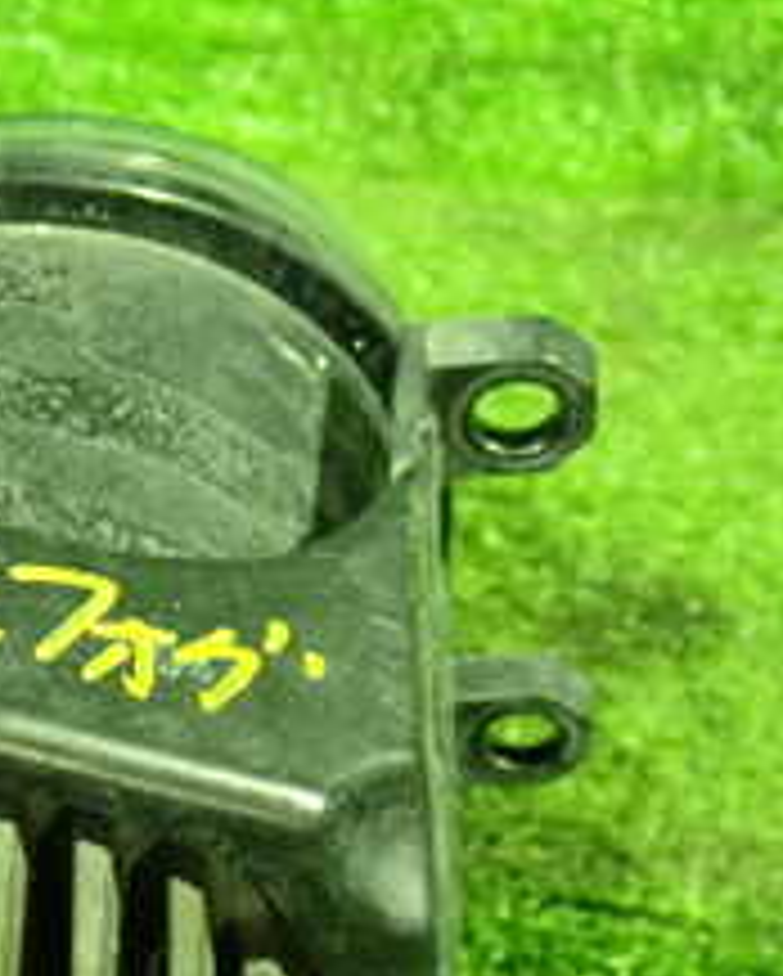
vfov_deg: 23.3
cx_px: -54
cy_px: 742
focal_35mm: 81
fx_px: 2343
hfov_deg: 18.3
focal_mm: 5.4
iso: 800
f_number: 2.3
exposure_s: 1/13
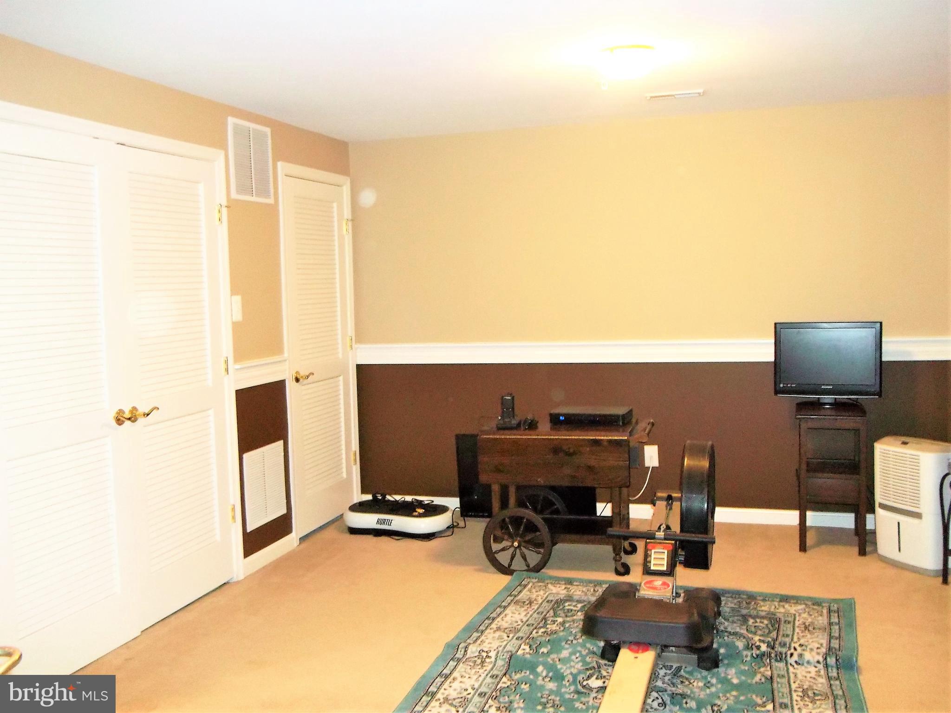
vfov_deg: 44.1
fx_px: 879
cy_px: 356
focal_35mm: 32
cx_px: 476
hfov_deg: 56.8
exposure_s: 1/30
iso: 320
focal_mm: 5.7
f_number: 2.9
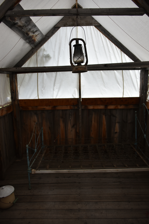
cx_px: 74
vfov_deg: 65.5
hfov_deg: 46.4
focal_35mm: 28
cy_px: 112
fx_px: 174
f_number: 3.5
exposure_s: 1/60
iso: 110
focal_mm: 28
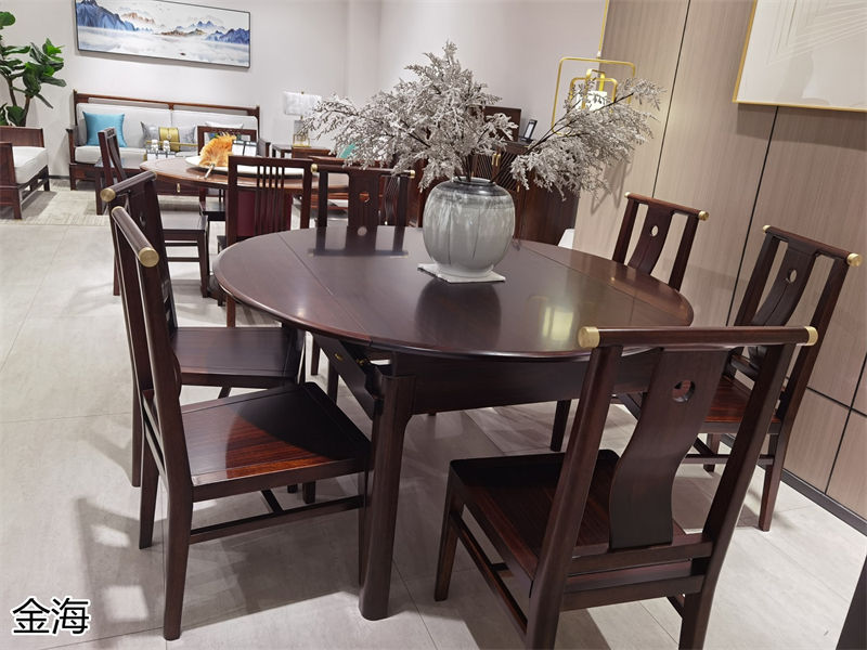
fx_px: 676
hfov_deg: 65.3
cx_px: 434
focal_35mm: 27
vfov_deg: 51.4
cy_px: 325
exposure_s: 1/74.6
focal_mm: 6.71
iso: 50
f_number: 1.9
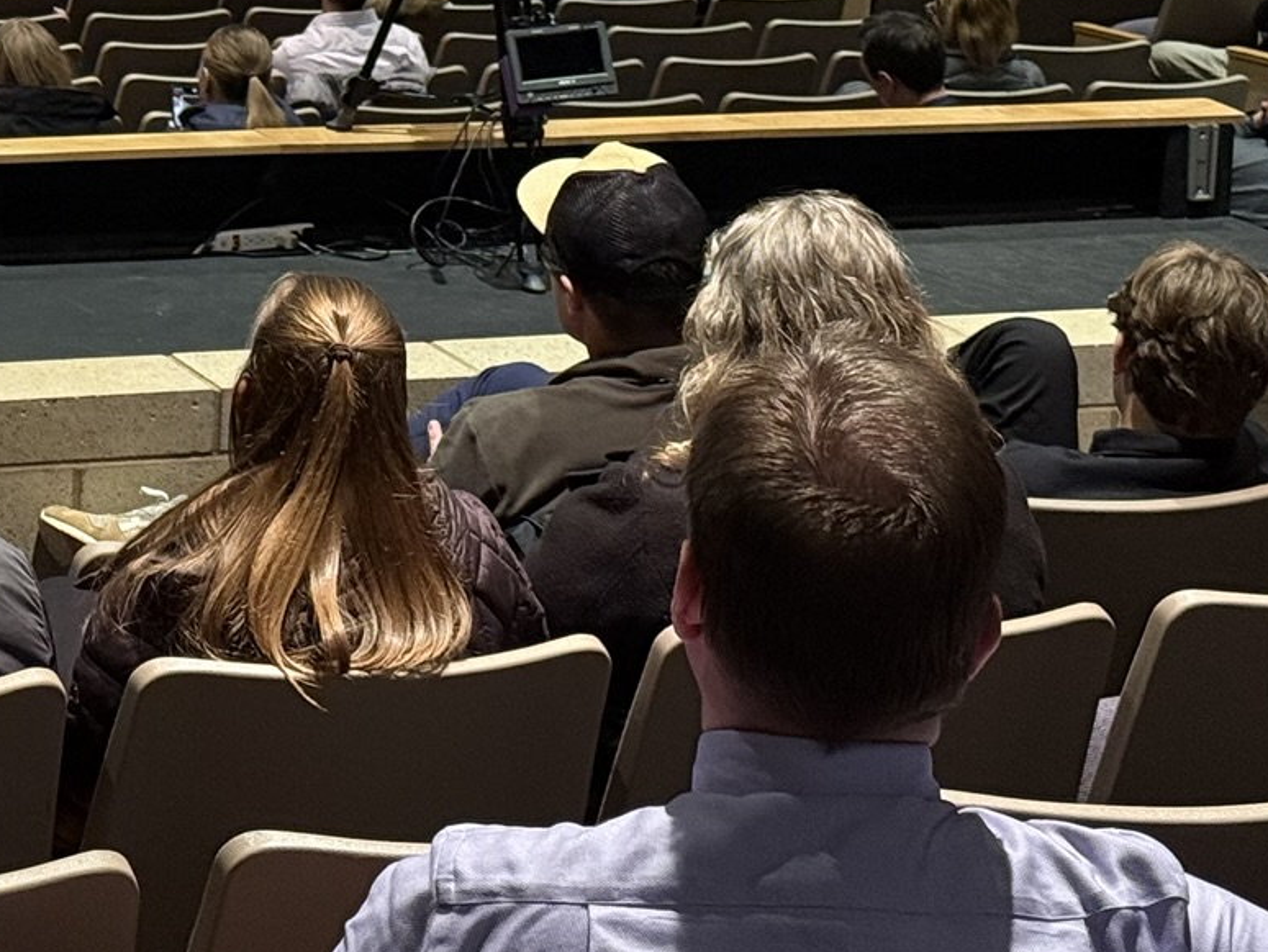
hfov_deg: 15.4
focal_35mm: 124
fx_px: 4544
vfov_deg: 11.7
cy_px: -211
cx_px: -218
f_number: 1.78
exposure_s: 1/36
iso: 320
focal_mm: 6.76
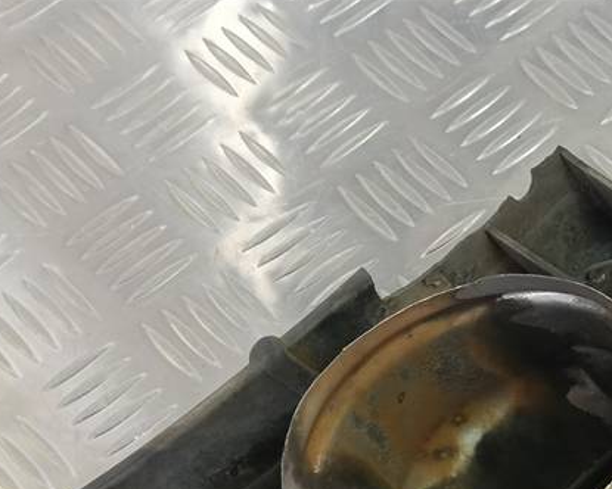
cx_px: 521
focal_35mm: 65
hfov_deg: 28.3
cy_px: 557
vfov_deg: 22.0
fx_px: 1177
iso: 108
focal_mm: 4.11
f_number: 1.6
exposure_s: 1/50
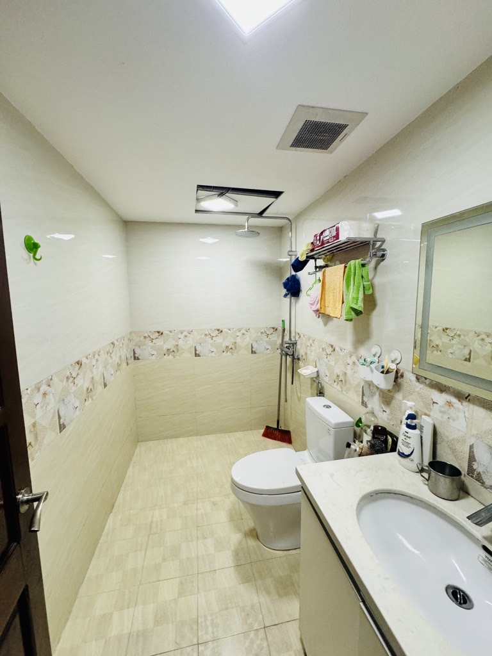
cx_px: 246
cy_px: 328
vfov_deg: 102.1
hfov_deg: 85.7
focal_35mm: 14
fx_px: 265
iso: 250
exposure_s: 1/100
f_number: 2.2
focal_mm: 2.22
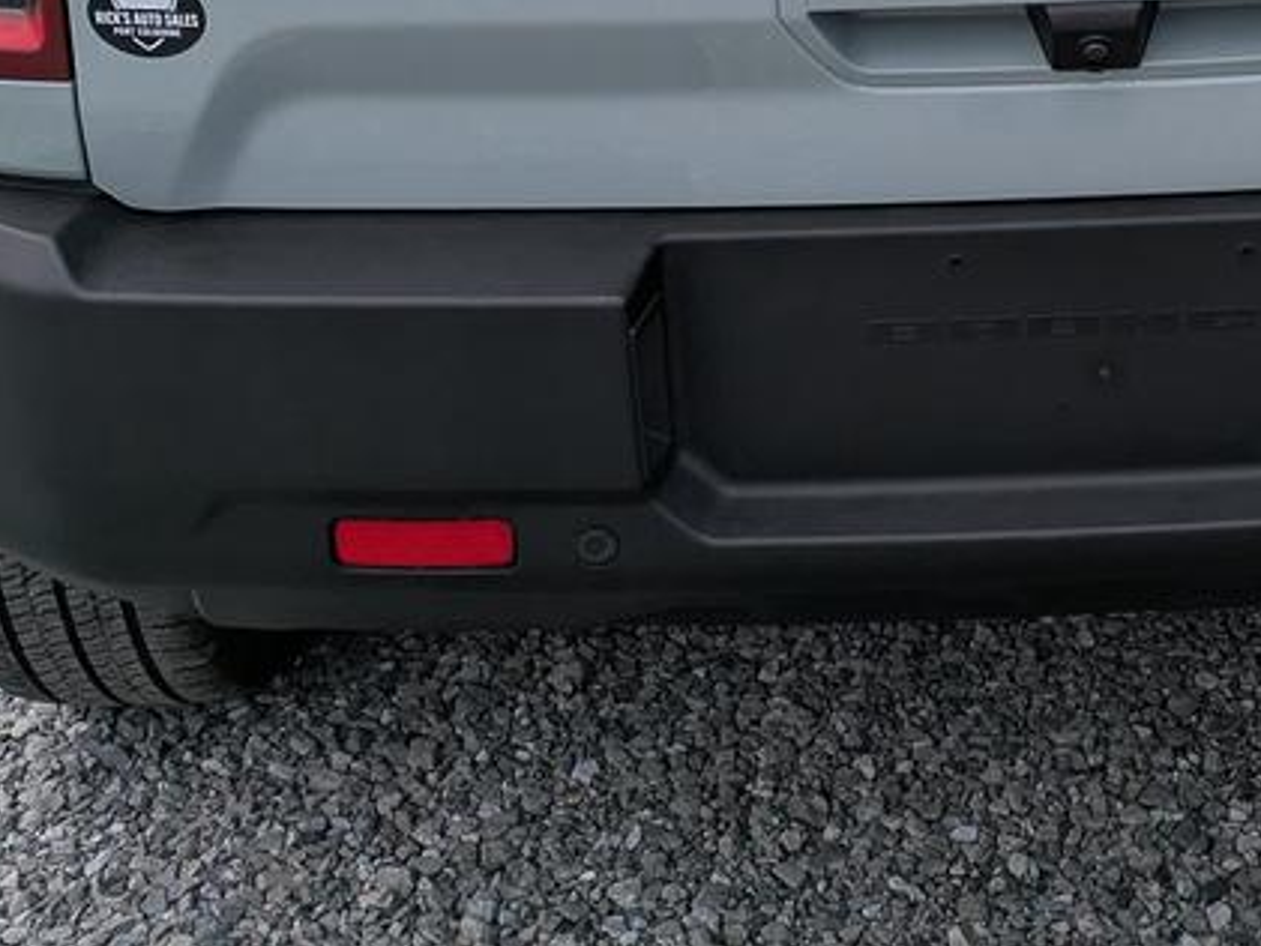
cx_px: 1170
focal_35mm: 76
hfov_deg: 24.8
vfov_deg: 17.9
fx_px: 2769
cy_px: -344
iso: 45
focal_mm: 5.43
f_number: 1.89
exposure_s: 1/3559
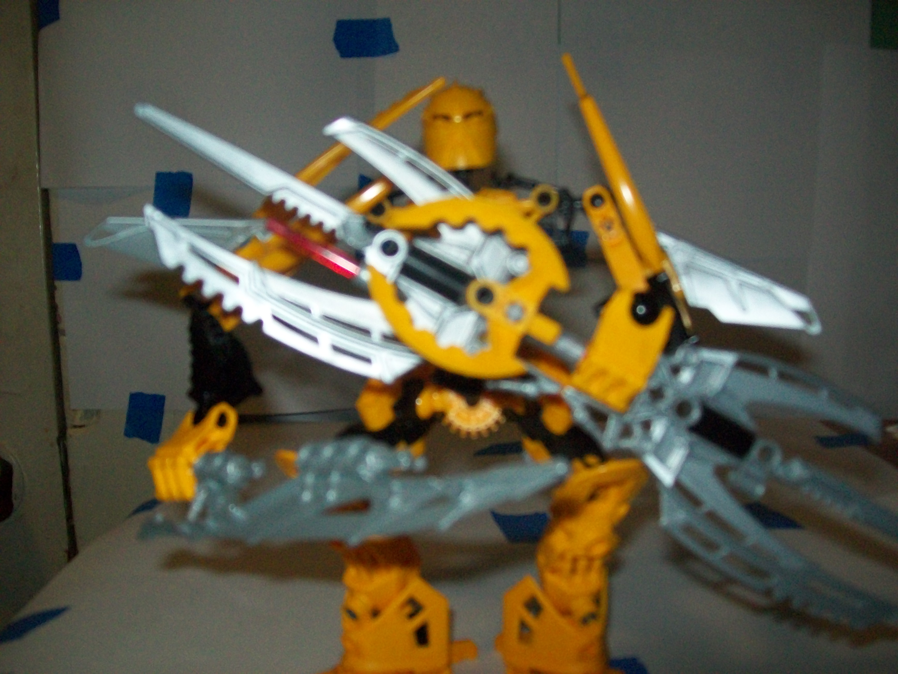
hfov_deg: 51.4
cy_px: 337
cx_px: 449
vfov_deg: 39.7
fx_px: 934
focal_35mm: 36
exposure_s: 1/125
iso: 200
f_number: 2.7
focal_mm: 6
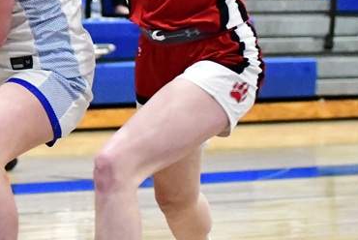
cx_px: -13
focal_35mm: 316
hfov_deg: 6.5
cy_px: 70
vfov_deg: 4.4
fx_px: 3147
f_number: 2.8
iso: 12800
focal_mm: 78
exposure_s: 1/1000
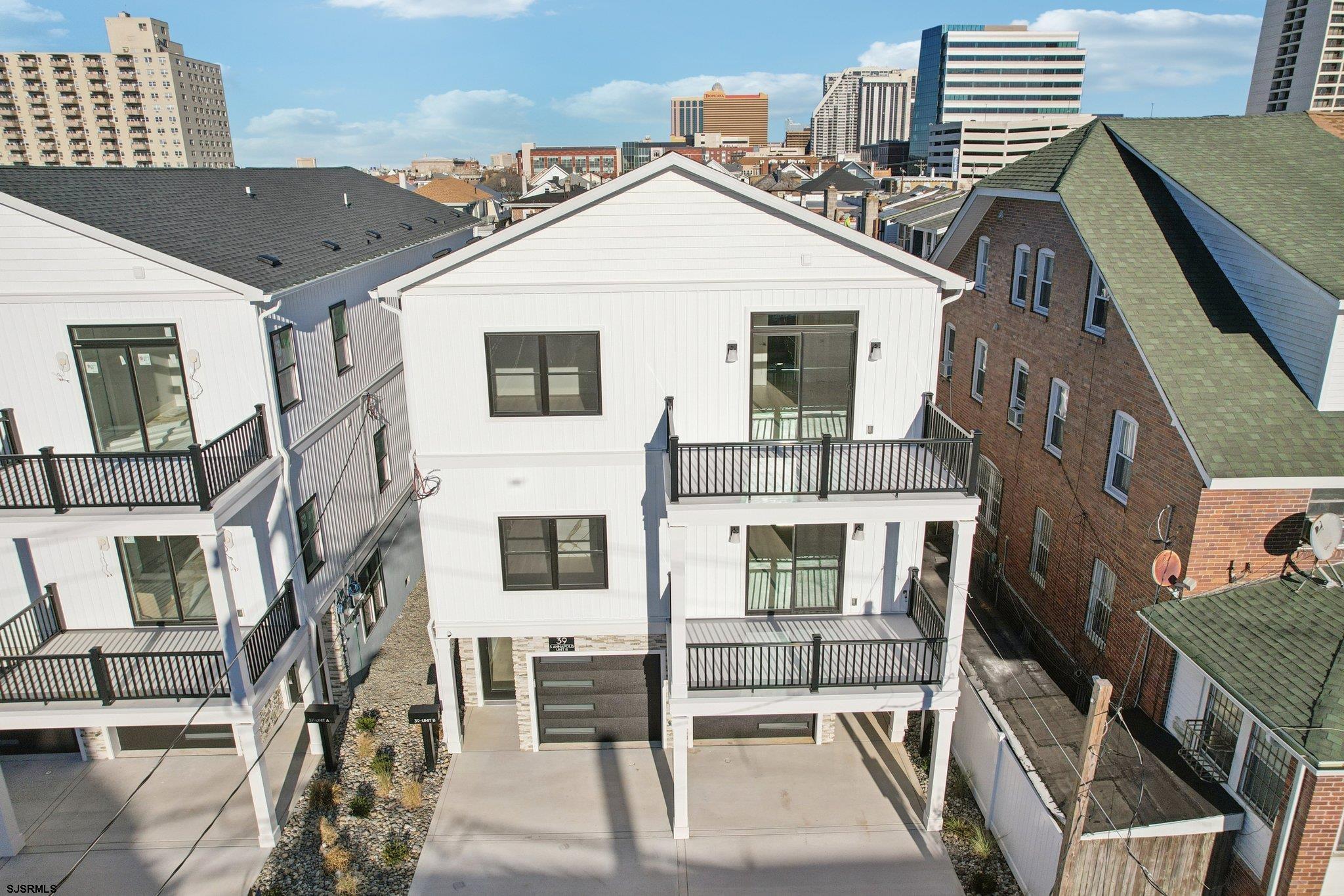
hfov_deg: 78.6
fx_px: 821
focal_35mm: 22
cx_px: 672
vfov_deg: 57.2
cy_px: 448
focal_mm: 8.4
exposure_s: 1/4000
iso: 120
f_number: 2.8
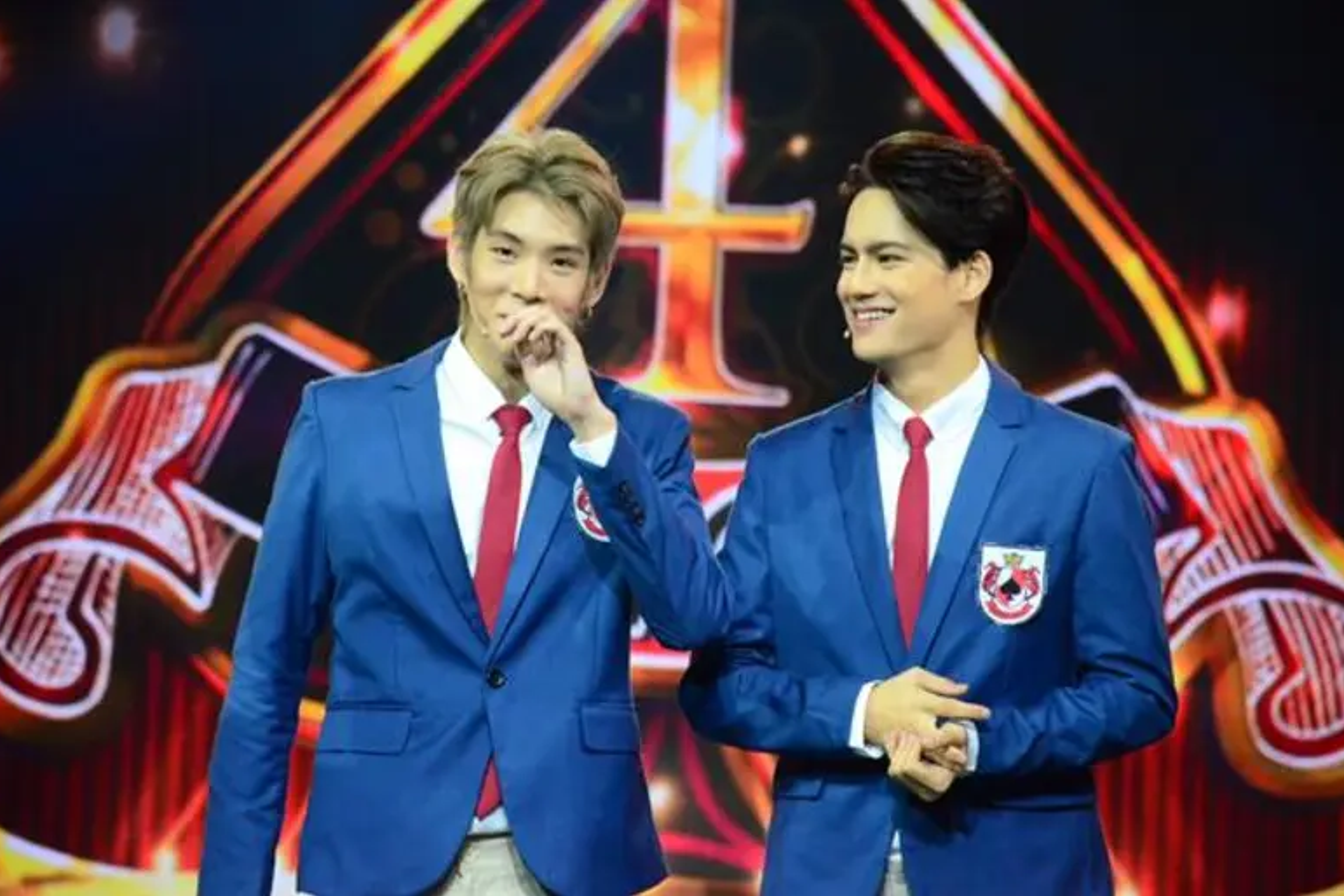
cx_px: 671
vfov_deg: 6.5
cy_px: 448
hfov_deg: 9.7
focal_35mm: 212
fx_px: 7914
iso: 5000
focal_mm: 140
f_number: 5.6
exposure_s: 1/250
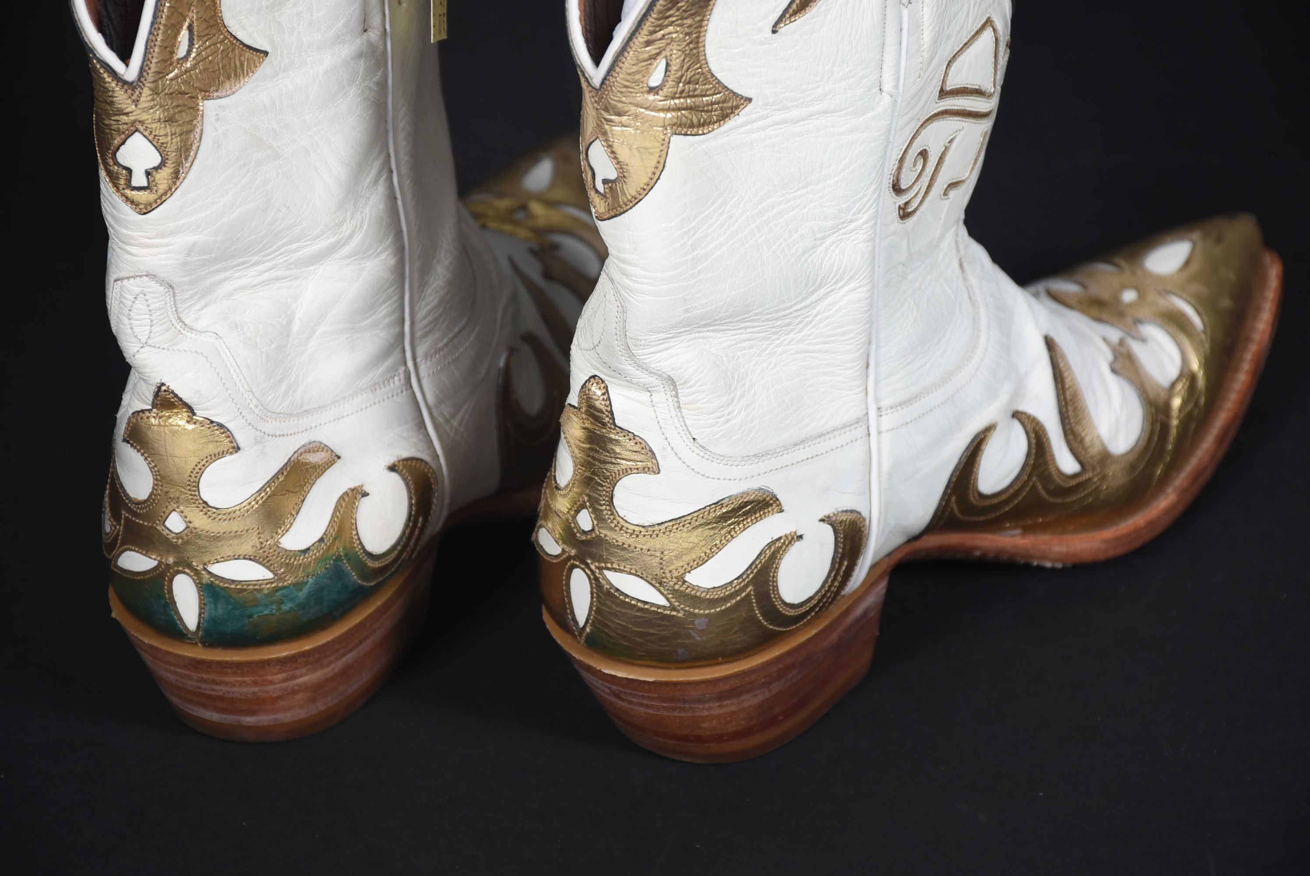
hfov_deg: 11.8
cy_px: 438
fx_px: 6336
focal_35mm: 174
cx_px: 655
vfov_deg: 7.9
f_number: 9
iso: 200
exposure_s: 1/125
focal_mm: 116
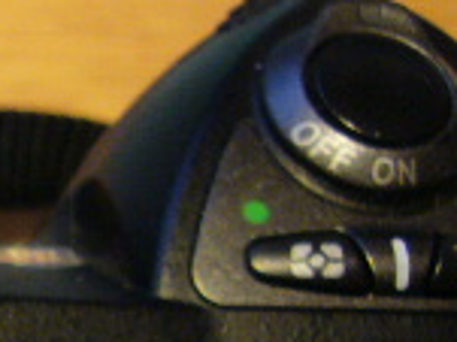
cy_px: 336
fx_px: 1570
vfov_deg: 12.3
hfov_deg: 14.9
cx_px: -303
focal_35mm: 119
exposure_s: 1/8
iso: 200
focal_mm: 4.6
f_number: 2.8
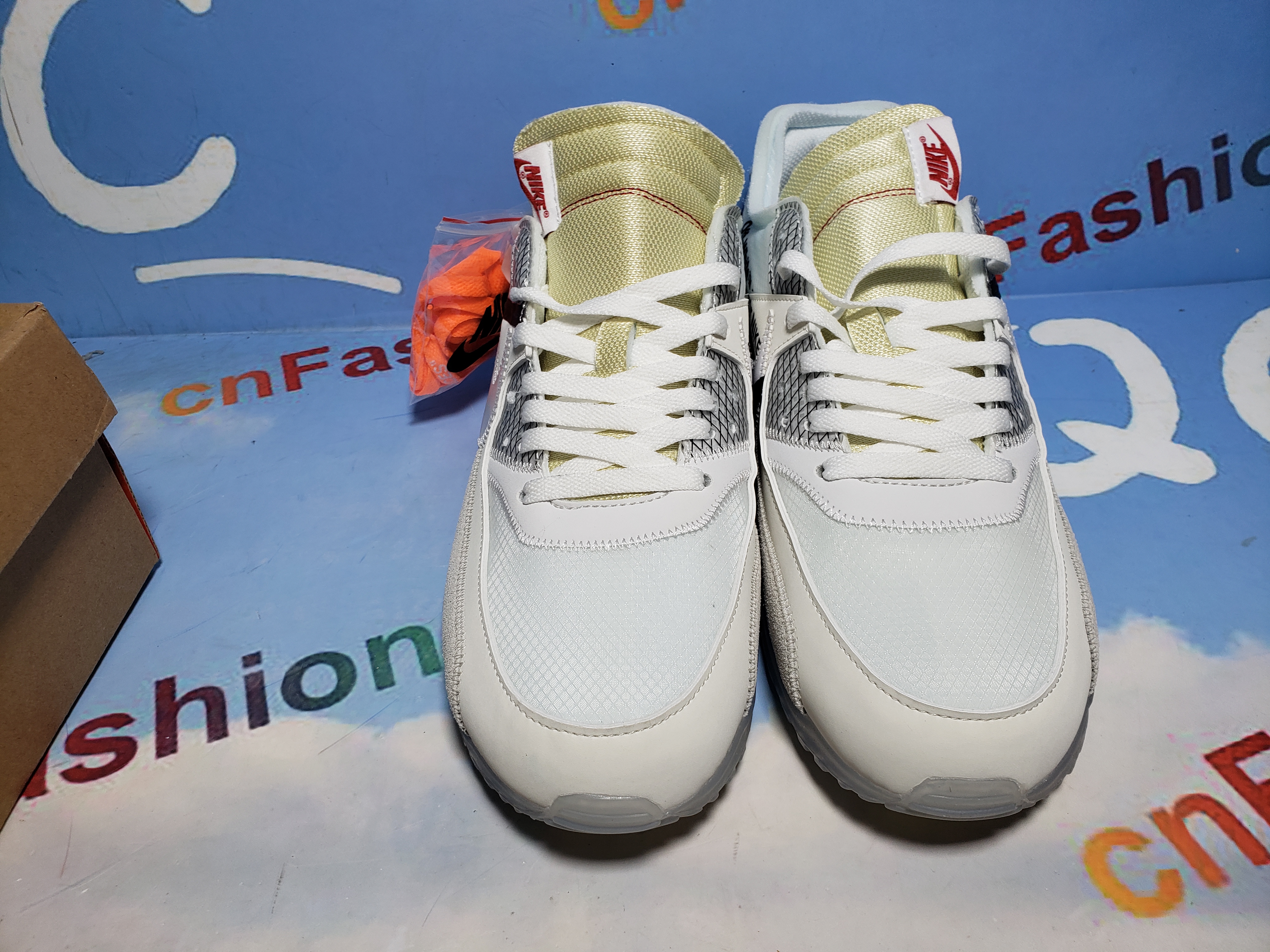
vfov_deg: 53.1
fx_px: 954
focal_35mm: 26
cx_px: 635
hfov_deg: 67.3
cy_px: 476
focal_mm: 4.3
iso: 50
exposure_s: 1/296
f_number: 2.4
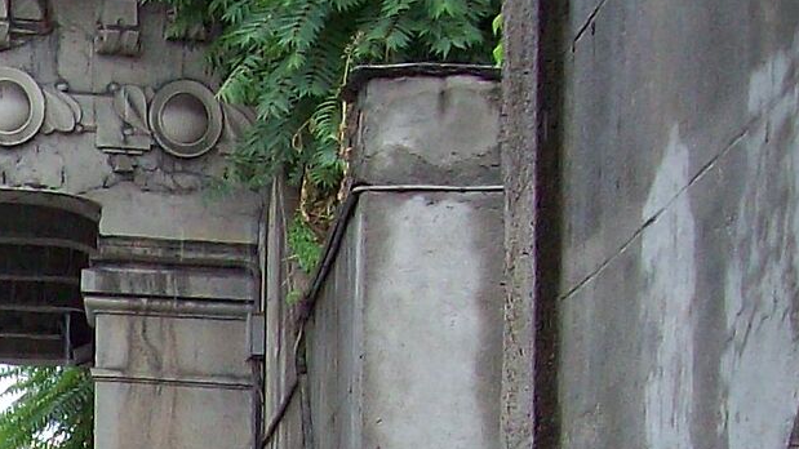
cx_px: -582
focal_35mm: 152
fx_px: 3220
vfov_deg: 7.7
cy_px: 872
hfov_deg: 13.0
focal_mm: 6
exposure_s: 1/111
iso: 80
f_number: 2.7
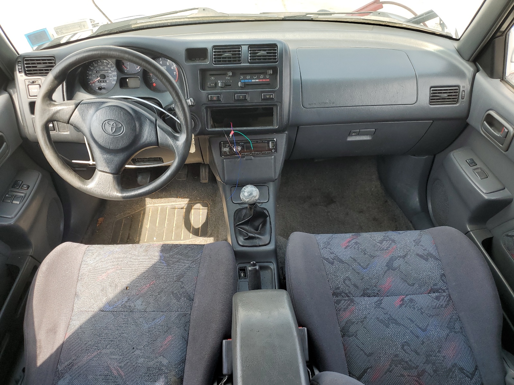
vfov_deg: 53.1
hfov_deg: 67.3
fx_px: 386
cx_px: 257
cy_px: 192
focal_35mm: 26
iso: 50
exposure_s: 1/294
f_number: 1.5
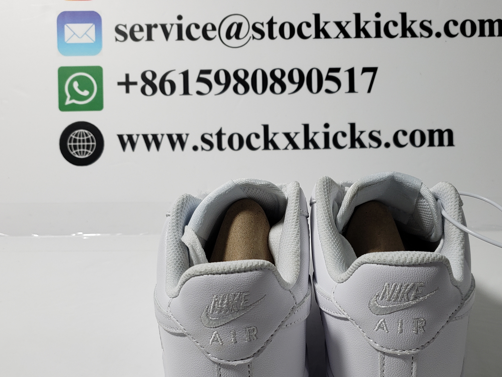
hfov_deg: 46.7
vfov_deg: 35.3
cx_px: 279
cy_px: 273
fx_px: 580
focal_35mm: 40
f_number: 1.5
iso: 50
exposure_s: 1/545
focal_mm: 4.3
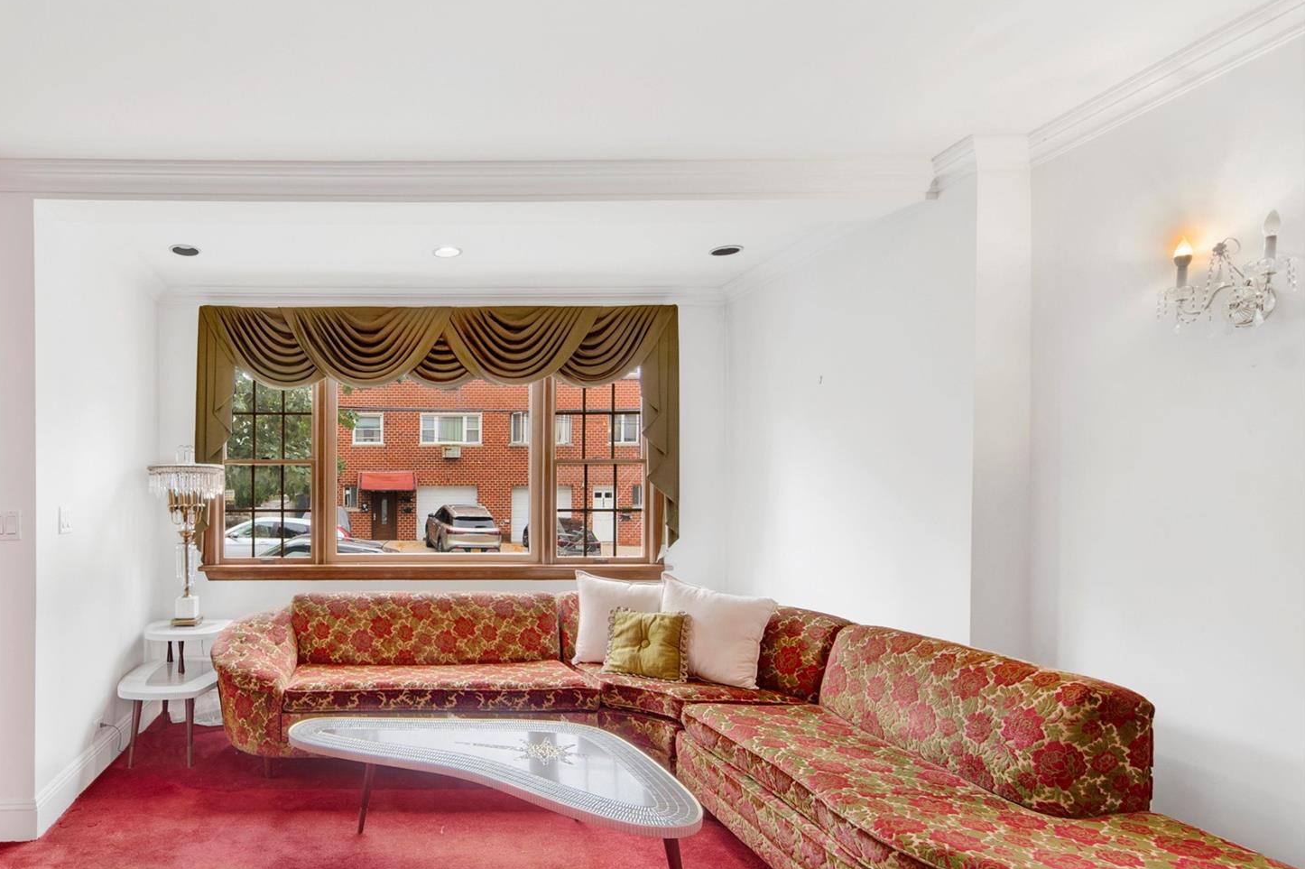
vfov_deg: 66.6
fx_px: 655
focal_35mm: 18
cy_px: 519
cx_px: 384
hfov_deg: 85.0
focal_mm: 8.5
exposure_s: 1/5
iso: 100
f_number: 8
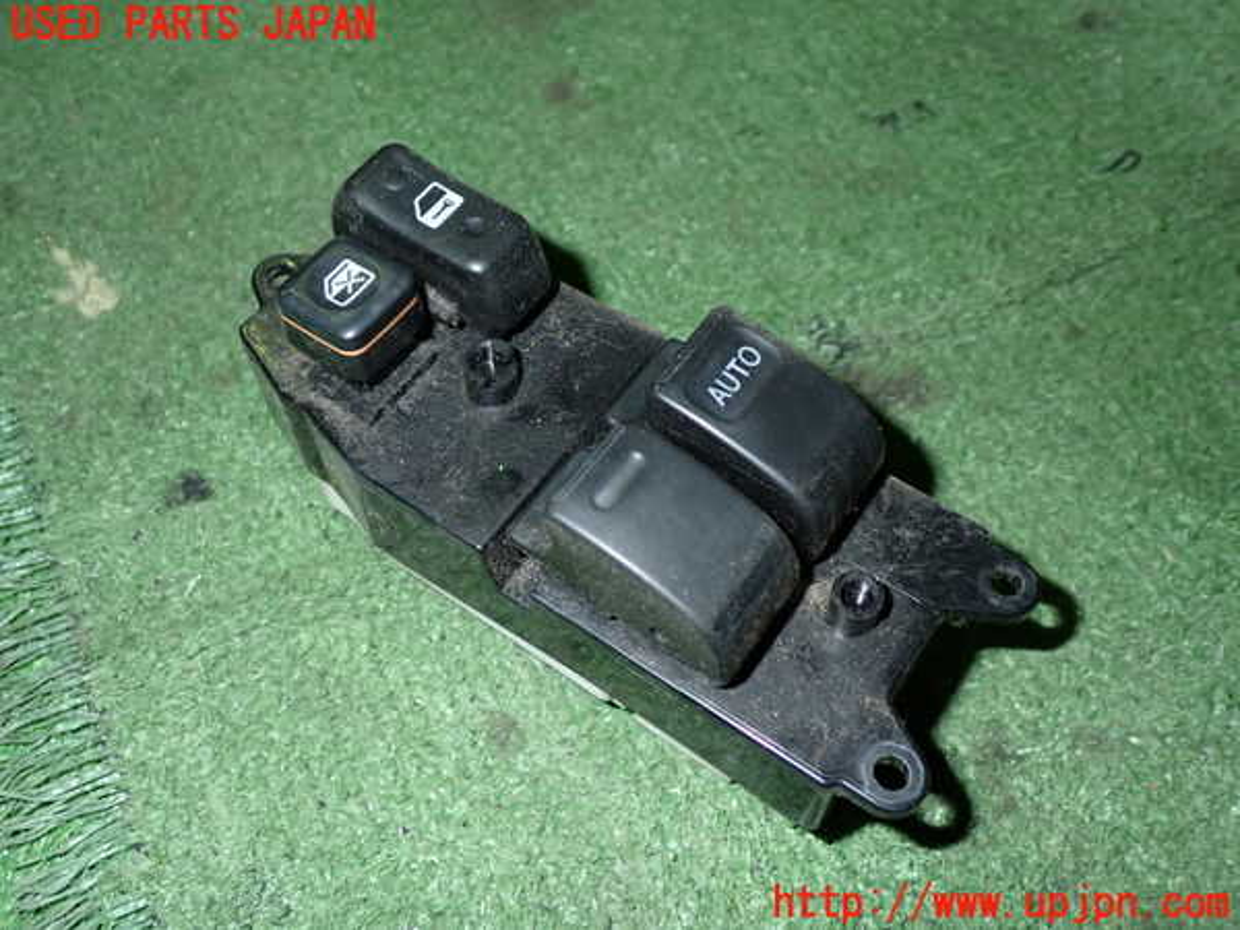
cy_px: 465
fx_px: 1290
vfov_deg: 39.7
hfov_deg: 51.4
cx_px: 620
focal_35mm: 36
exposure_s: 1/40
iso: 320
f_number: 7.1
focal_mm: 6.37
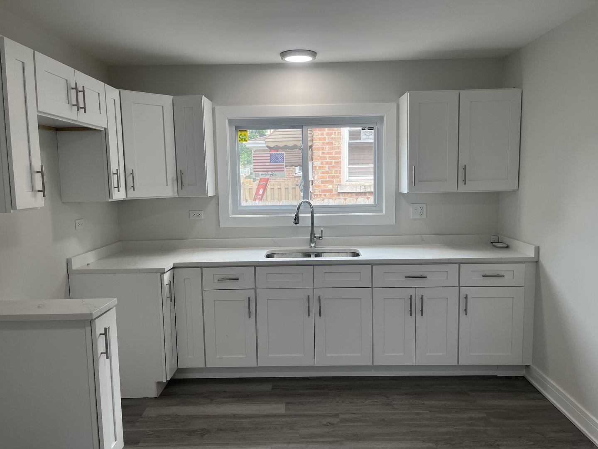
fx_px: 449
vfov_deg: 53.1
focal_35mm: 26
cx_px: 299
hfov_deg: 67.3
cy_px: 224
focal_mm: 5.1
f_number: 1.6
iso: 40
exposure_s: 1/120
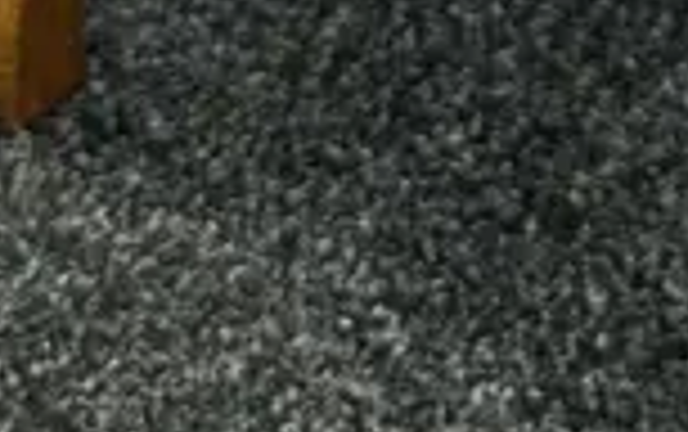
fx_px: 3191
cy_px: -1233
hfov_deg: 12.1
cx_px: 733
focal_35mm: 170
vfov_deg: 6.4
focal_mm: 6.86
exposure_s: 1/50
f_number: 1.78
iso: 320
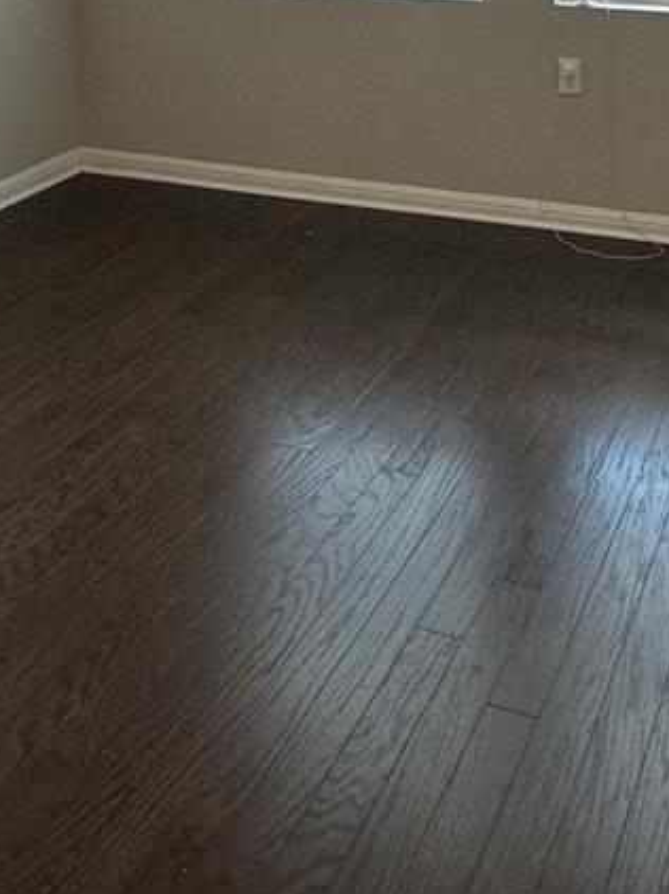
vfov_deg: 31.9
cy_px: -148
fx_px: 1316
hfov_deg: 28.4
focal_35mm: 51
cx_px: 440
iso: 80
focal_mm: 2.22
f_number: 2.2
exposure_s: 1/120
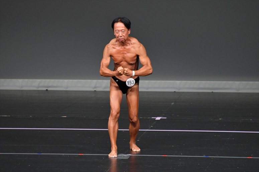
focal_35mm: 450
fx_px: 3236
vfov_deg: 3.1
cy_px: 86
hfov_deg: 4.6
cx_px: 130
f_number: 5.6
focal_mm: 300
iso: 4000
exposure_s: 1/400
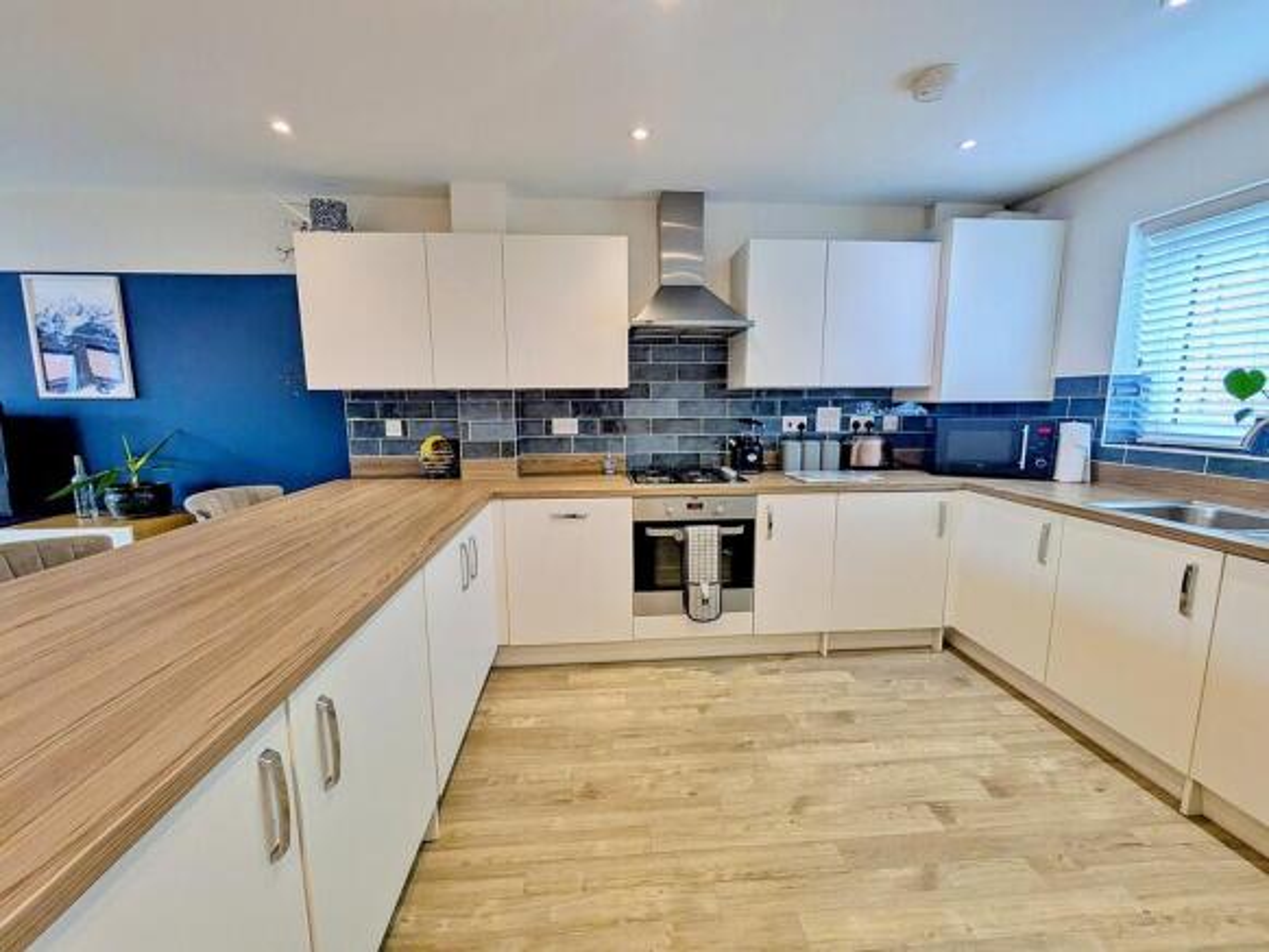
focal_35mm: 14
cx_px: 634
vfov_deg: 85.7
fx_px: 513
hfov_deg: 102.0
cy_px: 476
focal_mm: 1.83
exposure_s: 1/50
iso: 87
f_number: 2.2
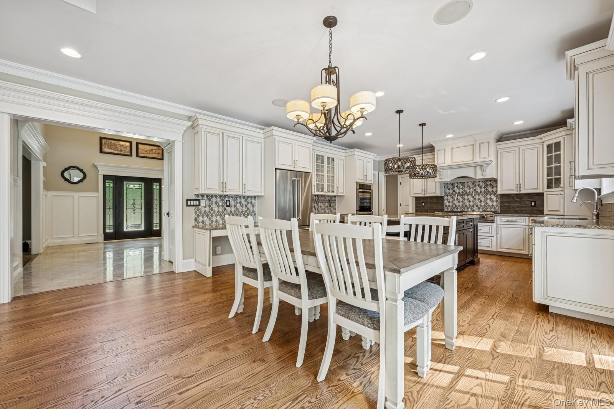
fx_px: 239
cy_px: 204
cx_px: 307
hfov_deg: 104.3
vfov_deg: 81.2
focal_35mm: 14
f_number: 11
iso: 100
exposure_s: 1/3.33
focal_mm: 14
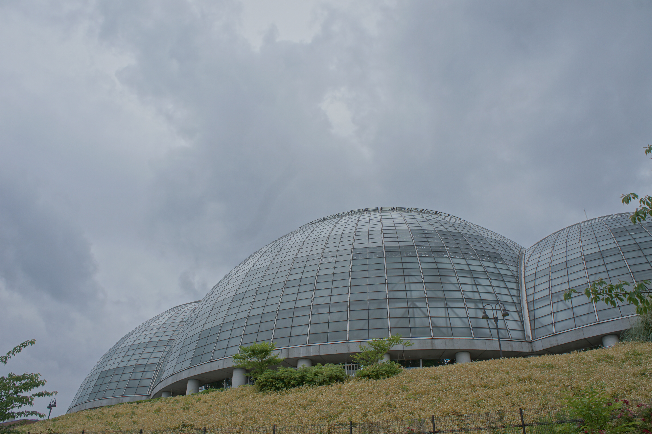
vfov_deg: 47.9
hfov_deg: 67.4
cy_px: 217
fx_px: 489
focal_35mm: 27
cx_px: 326
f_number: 8
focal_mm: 18
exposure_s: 1/500
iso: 200
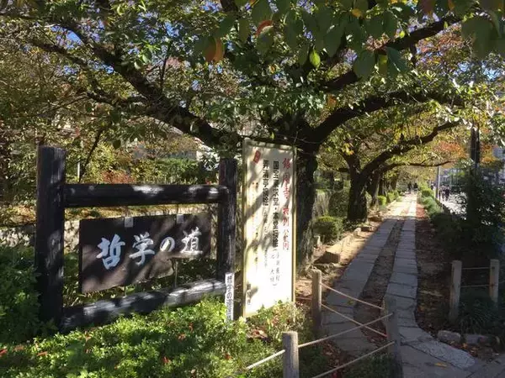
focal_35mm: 29
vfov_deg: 48.2
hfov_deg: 61.7
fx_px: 423
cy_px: 189
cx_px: 252
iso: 32
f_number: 2.2
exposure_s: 1/520
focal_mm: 4.15
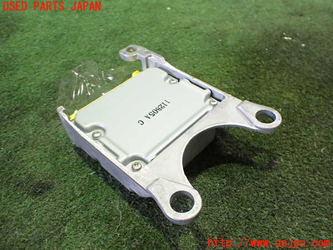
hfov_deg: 60.0
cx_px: 166
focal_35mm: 30
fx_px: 289
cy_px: 125
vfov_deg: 46.8
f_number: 2.3
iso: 800
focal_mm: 5.4
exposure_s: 1/40
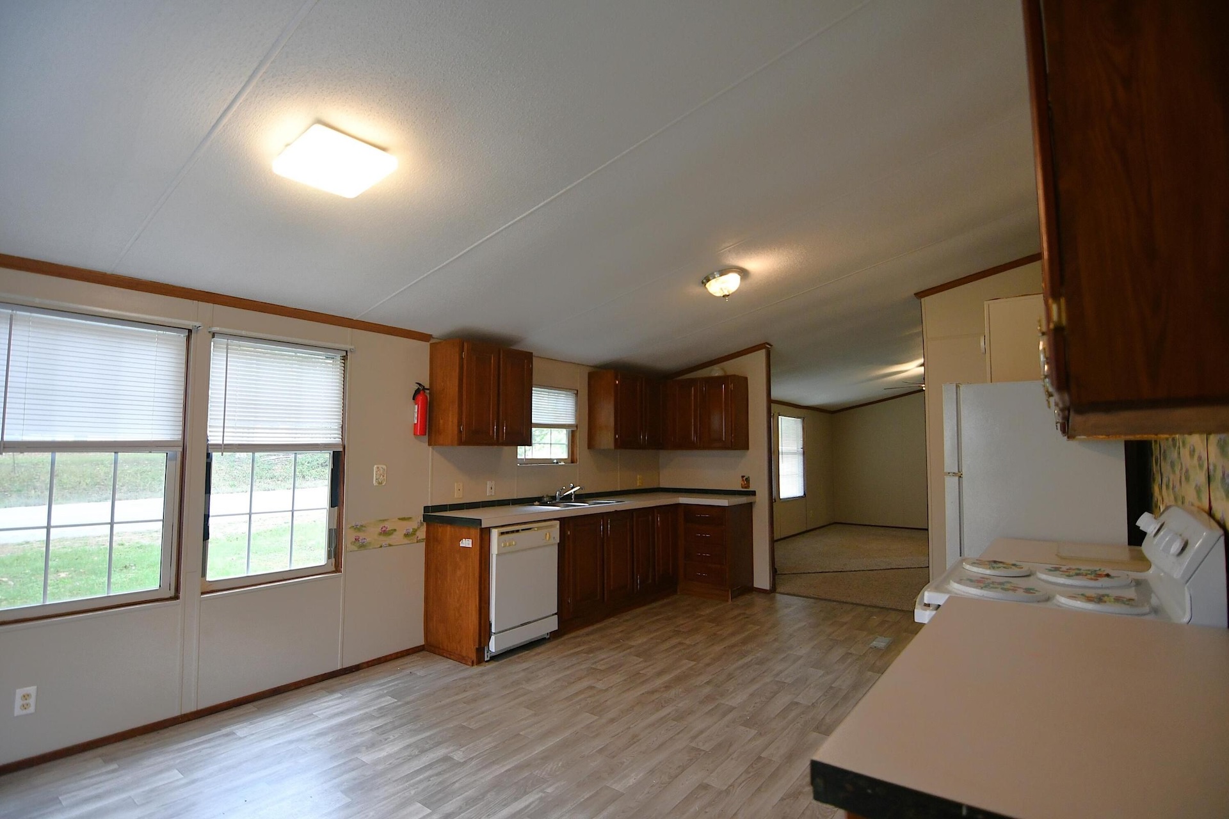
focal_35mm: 16
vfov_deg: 73.7
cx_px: 614
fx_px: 546
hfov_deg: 96.7
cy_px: 410
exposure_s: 1/160
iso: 800
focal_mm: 11
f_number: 2.8
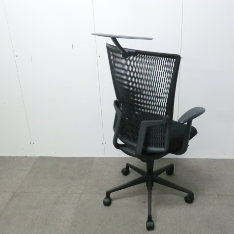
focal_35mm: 38
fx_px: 291
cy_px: 117
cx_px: 146
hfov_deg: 43.5
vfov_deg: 43.9
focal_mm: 5.8
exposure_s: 1/60
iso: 800
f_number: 3.5
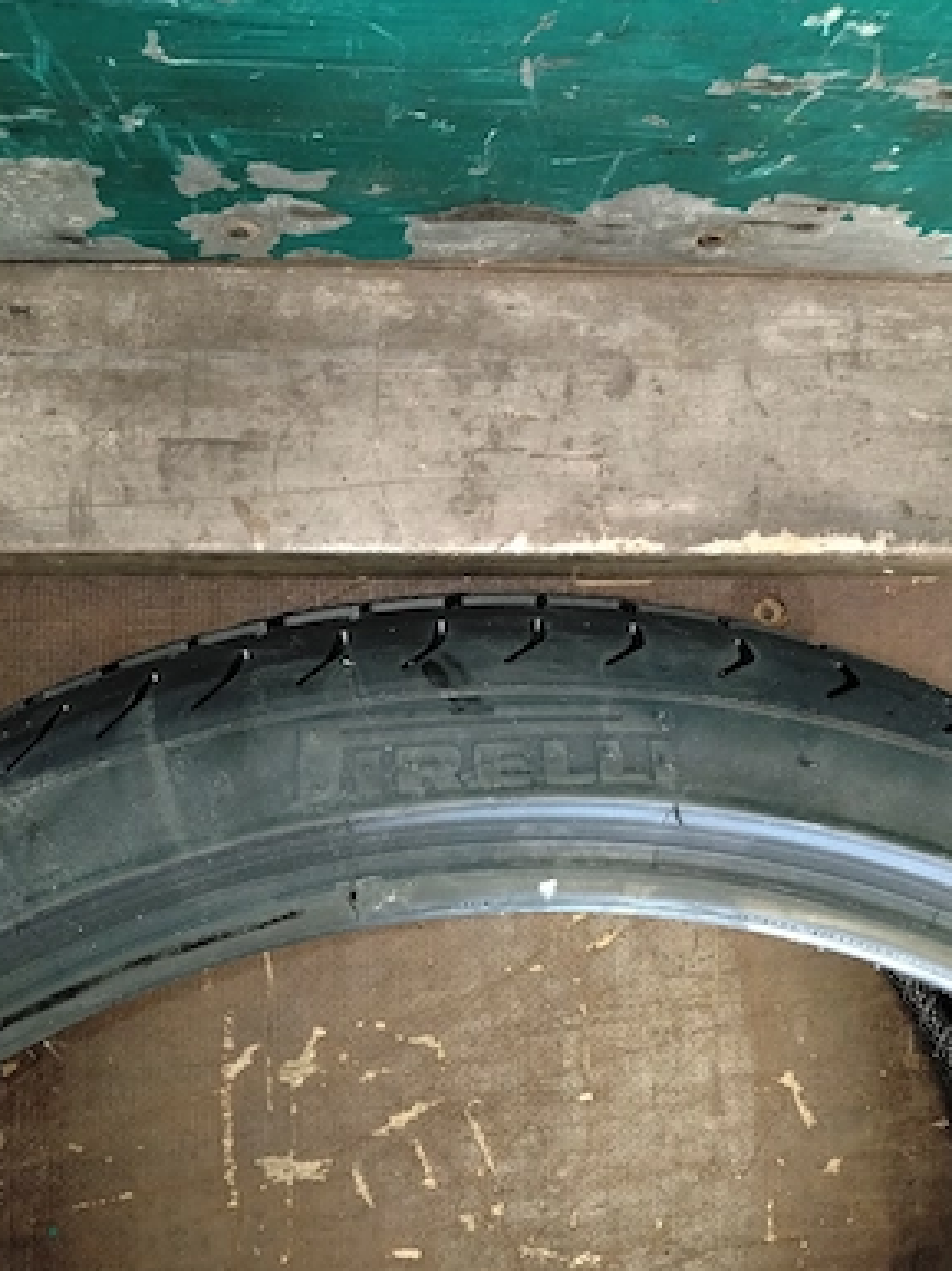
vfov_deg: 63.5
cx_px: 471
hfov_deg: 49.7
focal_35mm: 28
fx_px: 1028
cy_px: 649
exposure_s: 1/25
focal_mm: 4.05
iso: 2150
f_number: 1.8
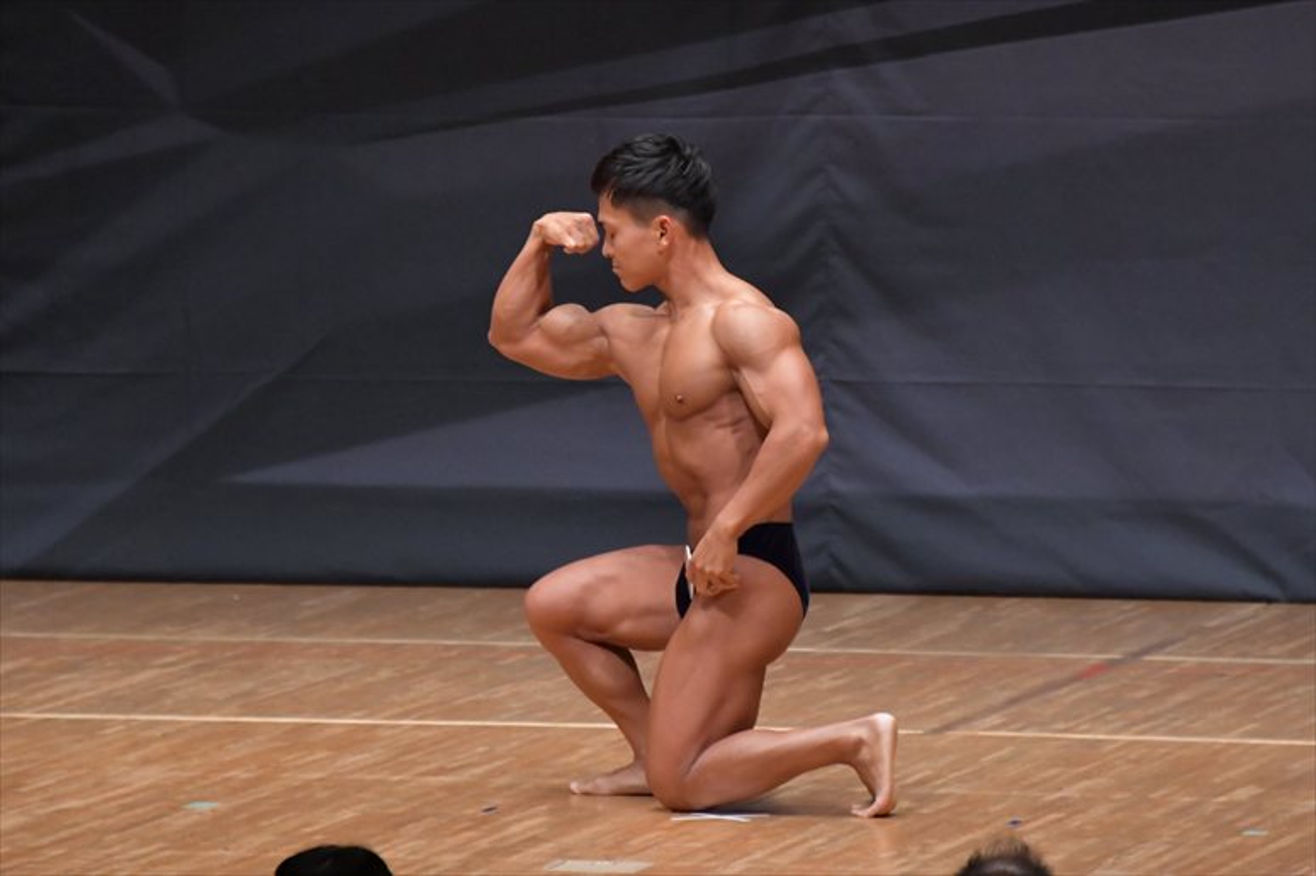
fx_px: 13702
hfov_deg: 5.5
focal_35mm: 375
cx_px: 658
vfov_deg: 3.7
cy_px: 438
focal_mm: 250
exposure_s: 1/400
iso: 6400
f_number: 5.6
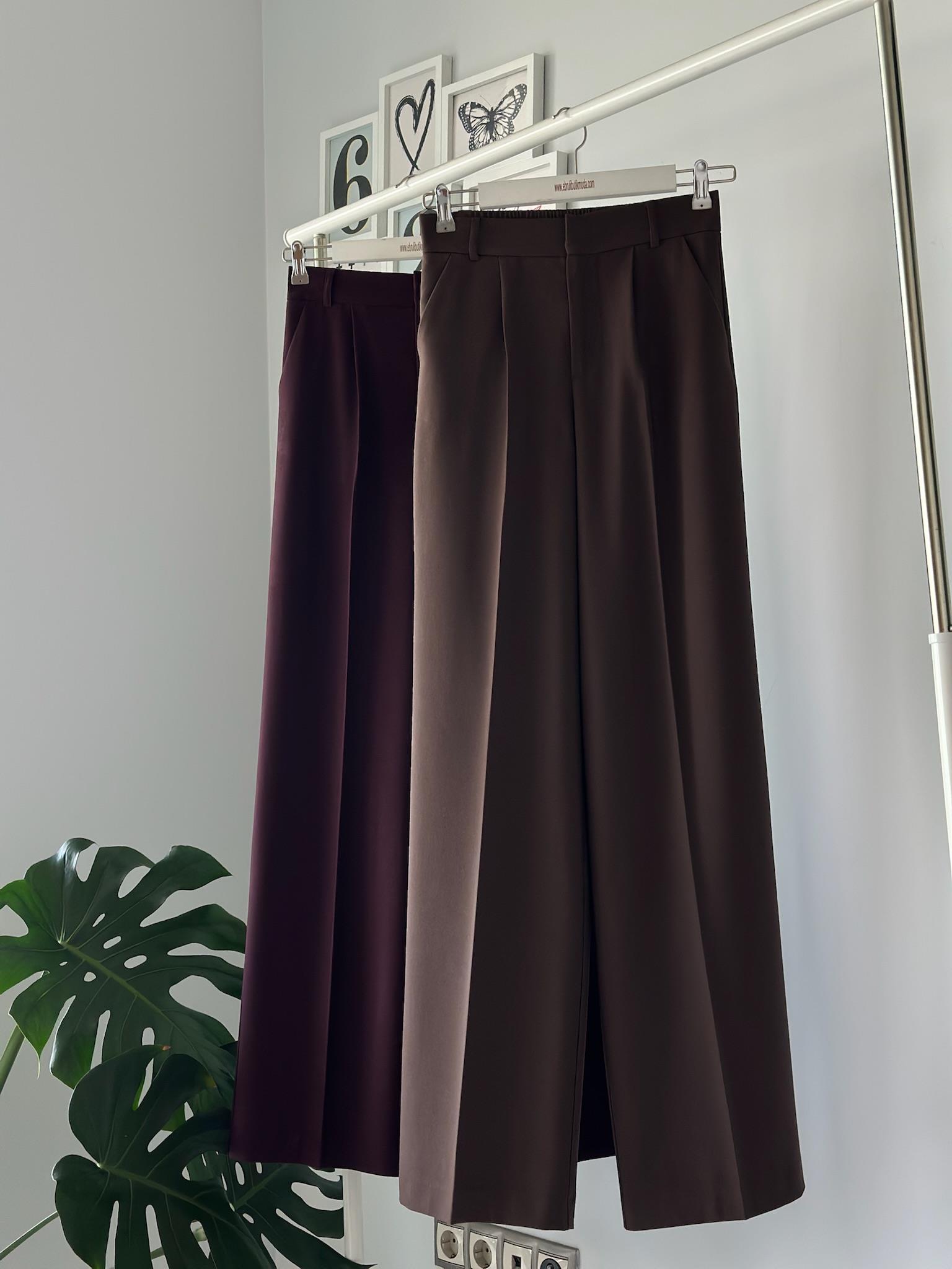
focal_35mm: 48
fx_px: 1760
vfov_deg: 39.7
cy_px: 634
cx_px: 476
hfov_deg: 30.3
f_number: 1.78
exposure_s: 1/95
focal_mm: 6.86
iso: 125
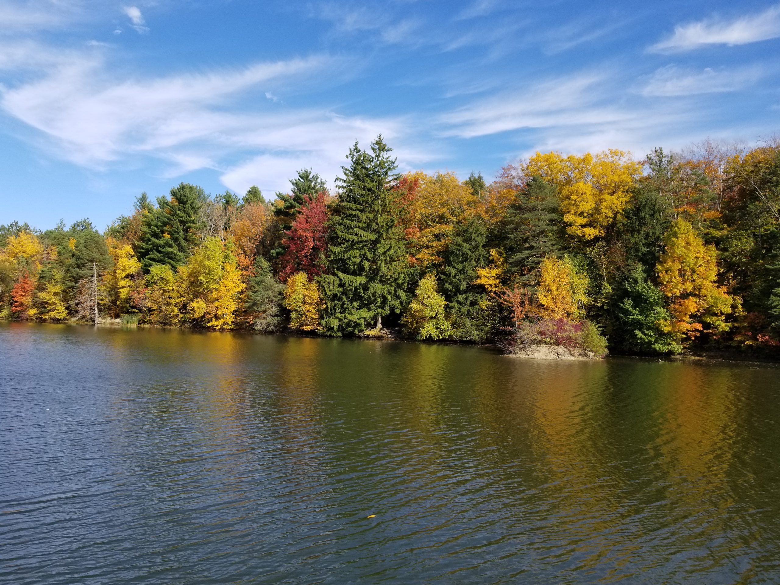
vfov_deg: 53.1
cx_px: 390
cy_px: 292
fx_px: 586
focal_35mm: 26
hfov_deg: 67.3
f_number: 1.7
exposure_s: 1/1969
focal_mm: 4.25
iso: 50
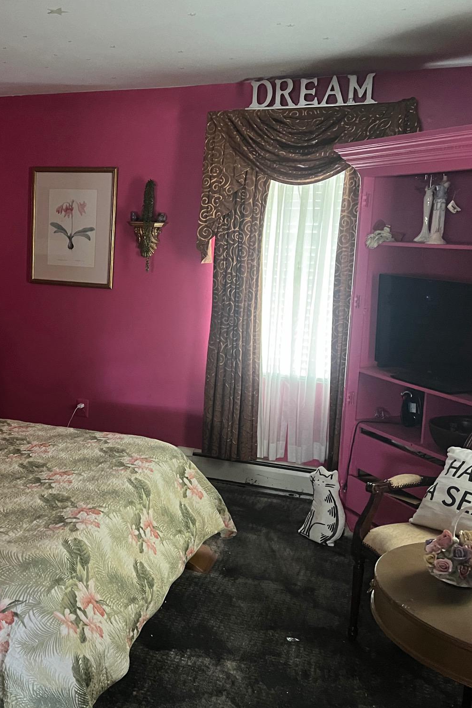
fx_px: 728
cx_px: 66
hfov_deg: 34.3
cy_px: 354
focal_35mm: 37
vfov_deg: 51.9
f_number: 1.5
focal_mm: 5.7
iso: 640
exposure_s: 1/30
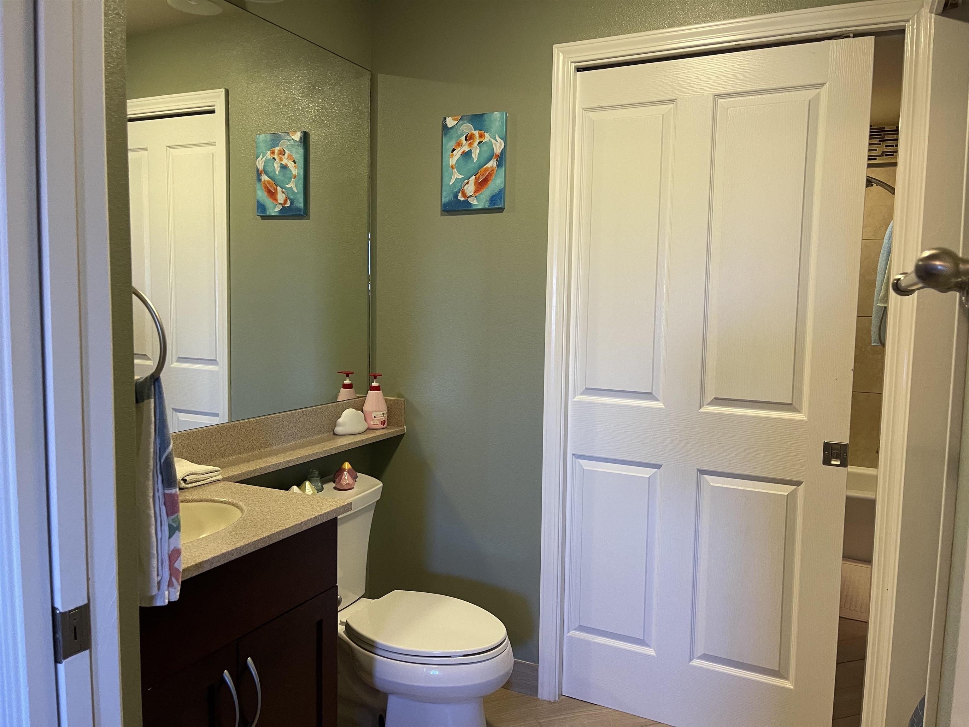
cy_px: 364
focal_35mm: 26
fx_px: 728
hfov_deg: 67.3
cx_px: 484
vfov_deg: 53.1
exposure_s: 1/60
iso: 200
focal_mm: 5.1
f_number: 1.6
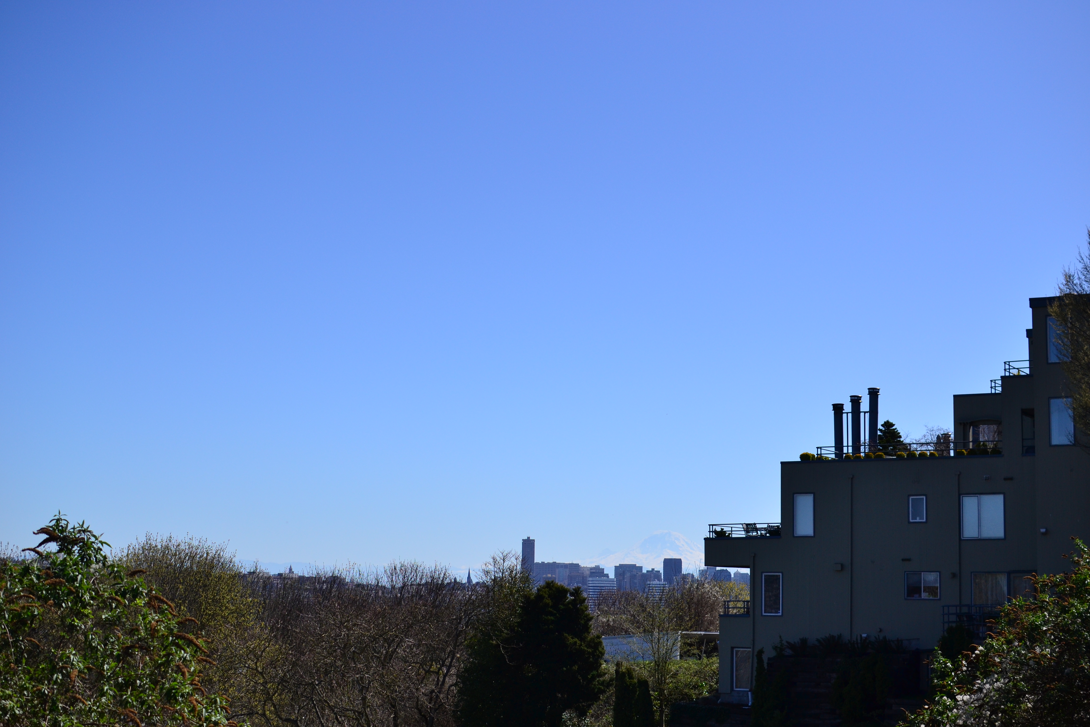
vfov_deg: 25.8
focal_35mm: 52
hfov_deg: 37.9
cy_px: 364
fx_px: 1589
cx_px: 545
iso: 200
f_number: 3.5
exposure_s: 1/4000
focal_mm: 35
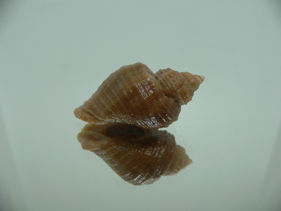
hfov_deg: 52.6
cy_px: 106
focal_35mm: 35
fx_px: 284
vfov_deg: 40.7
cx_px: 140
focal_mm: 4.6
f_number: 2.8
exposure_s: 1/60
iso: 150
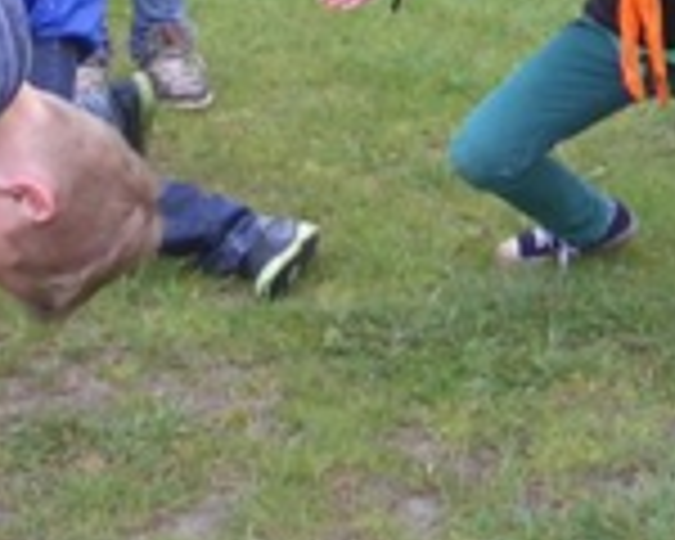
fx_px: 2737
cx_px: 153
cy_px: -108
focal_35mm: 137
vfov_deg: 11.1
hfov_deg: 14.0
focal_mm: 5.8
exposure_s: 1/125
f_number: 2.6
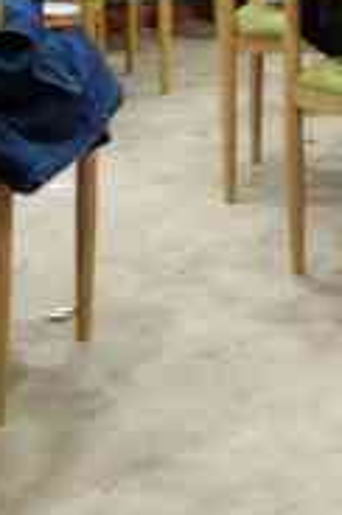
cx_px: 606
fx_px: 1530
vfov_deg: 18.1
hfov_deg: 11.8
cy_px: -111
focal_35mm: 107
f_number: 1.8
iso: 320
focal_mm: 3.83
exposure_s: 1/33.3
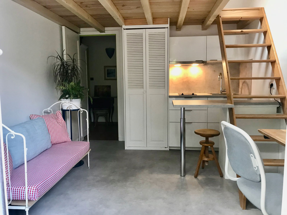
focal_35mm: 28
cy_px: 108
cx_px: 144
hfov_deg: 63.4
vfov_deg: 49.7
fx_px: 232
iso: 40
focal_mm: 3.99
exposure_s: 1/17
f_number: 1.8
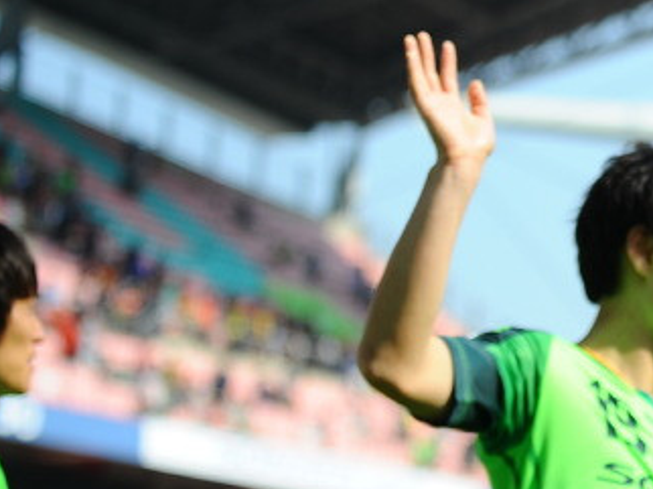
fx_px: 4034
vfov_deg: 6.9
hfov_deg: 9.0
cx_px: 967
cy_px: 132
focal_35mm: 214
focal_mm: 70
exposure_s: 1/2000
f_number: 2.8
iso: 200
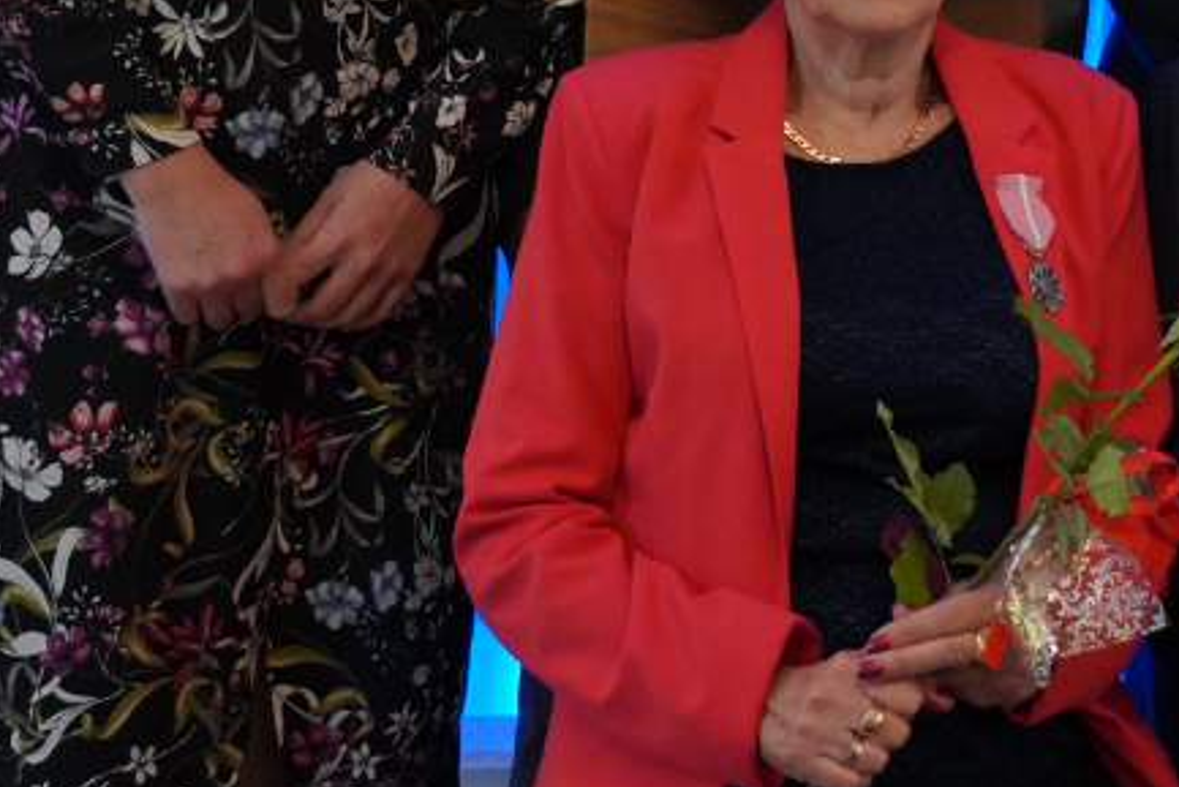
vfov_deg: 11.9
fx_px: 3735
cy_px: -67
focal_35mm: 114
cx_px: 1007
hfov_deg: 17.7
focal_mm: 38
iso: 10000
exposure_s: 1/160
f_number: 4
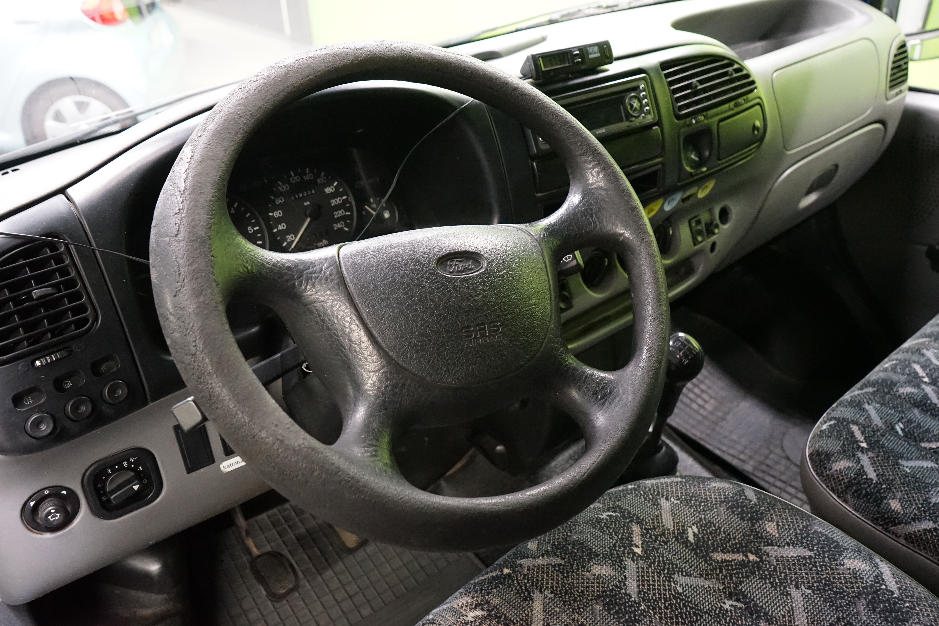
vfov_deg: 43.6
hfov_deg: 61.9
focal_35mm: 30
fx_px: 782
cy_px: 313
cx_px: 470
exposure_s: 1/30
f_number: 6.3
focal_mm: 30
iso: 6400
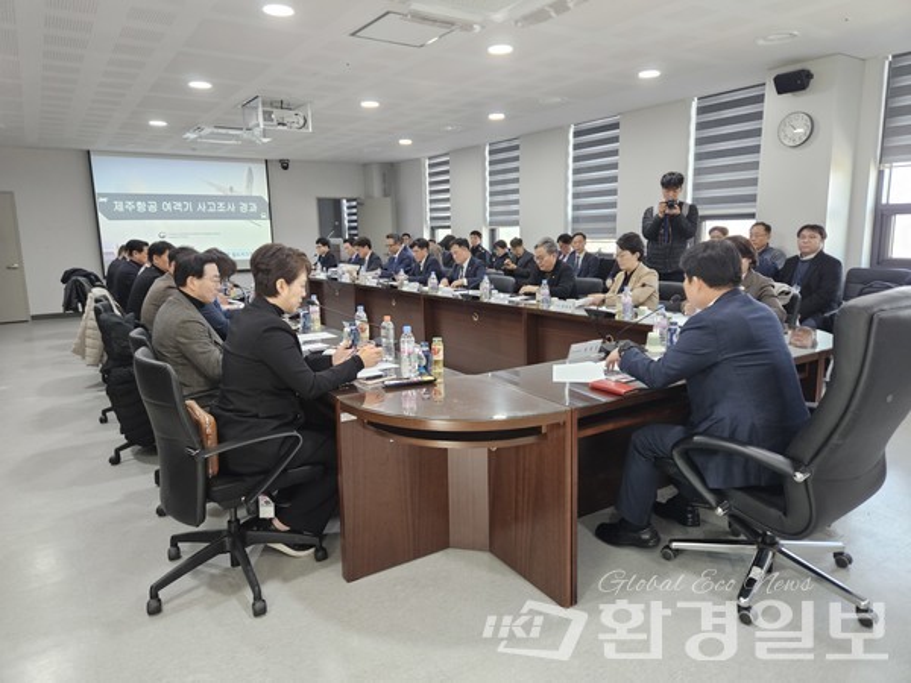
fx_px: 605
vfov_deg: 58.9
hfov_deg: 73.9
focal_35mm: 23
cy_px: 342
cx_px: 456
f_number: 1.8
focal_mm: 5.4
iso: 400
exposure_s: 1/120
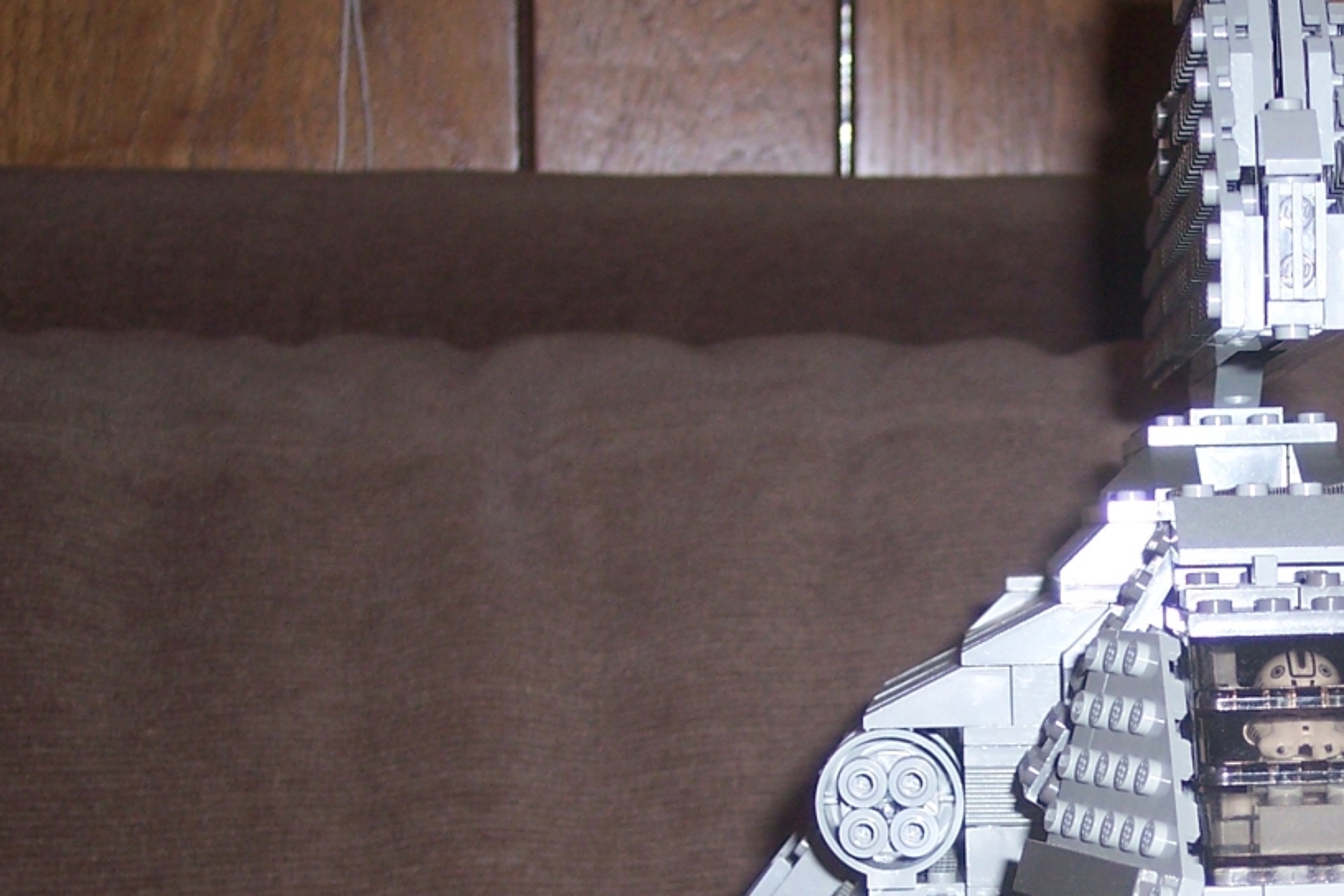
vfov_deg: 12.8
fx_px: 3957
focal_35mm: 106
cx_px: 1192
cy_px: 873
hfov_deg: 19.0
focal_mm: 10.7
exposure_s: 1/60
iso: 100
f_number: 3.4
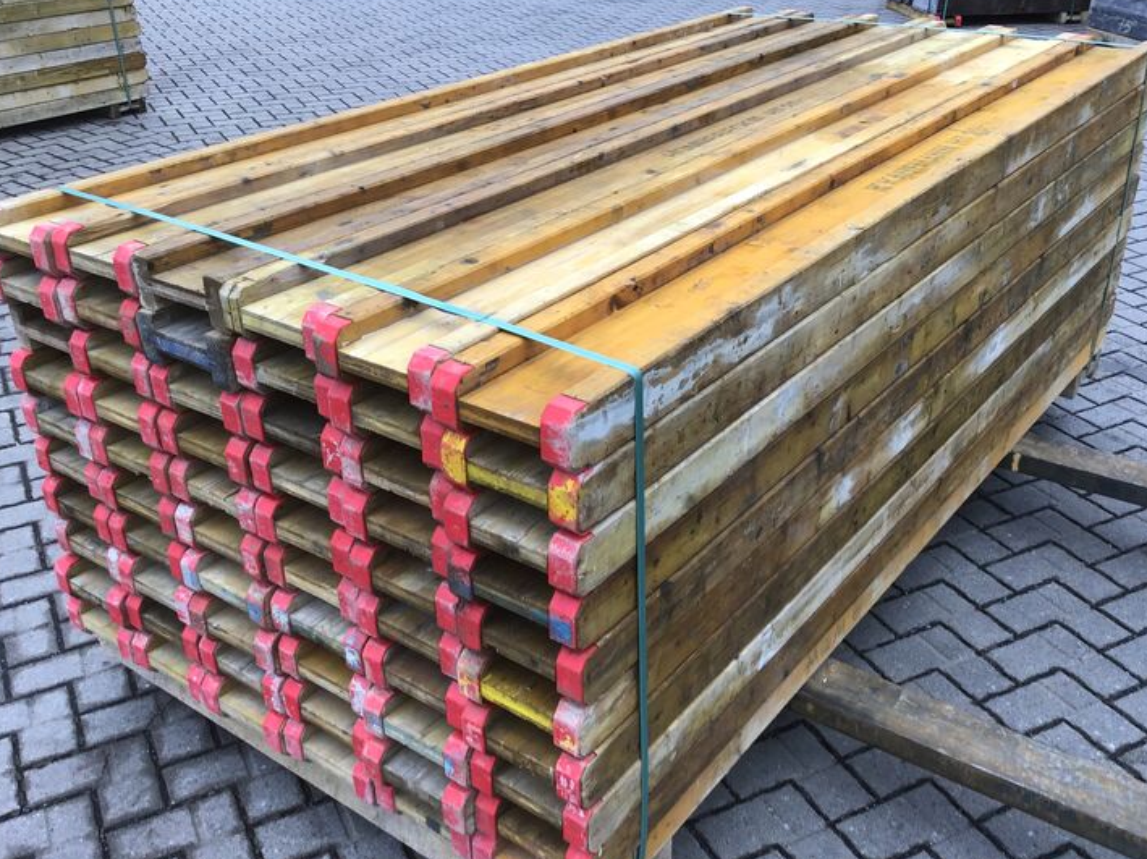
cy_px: 461
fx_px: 1159
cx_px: 584
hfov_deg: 52.6
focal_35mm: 35
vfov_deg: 40.6
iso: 25
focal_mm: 3.3
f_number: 2.4
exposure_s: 1/50
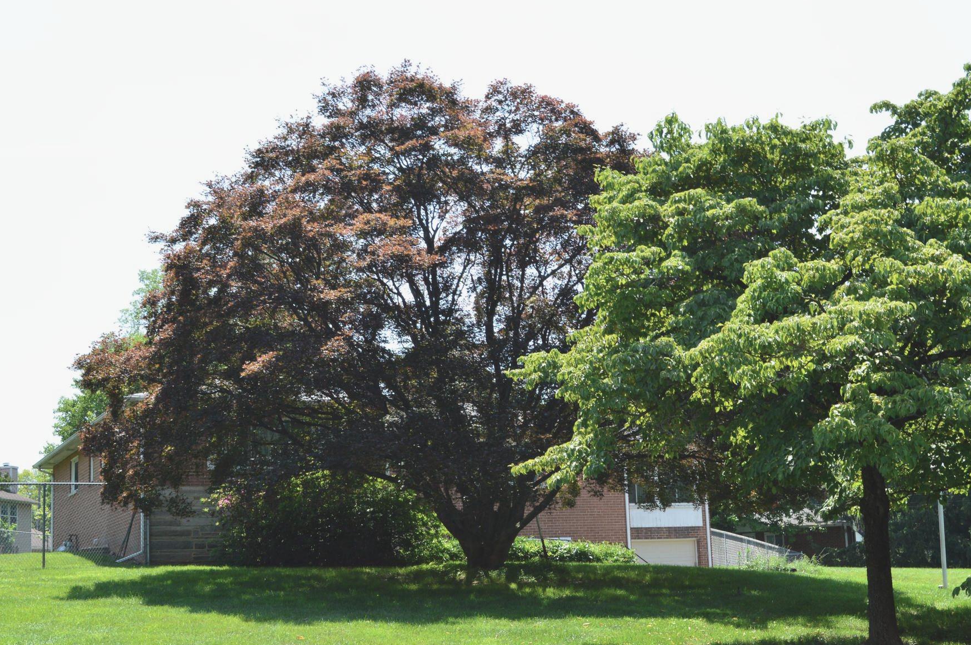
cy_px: 358
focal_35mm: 53
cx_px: 544
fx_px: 1428
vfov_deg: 25.5
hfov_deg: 37.5
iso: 400
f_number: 10
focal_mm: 30
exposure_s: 1/200
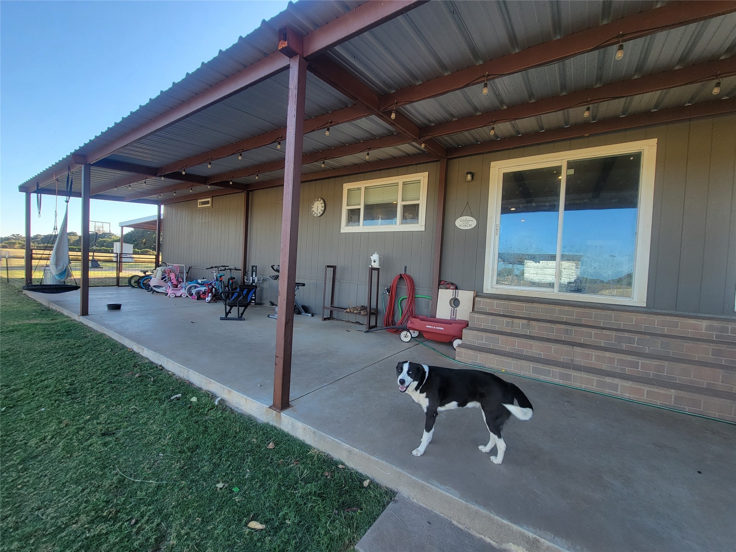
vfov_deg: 89.9
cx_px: 368
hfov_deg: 106.2
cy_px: 276
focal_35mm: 13
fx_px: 276
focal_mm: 2.2
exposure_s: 1/239
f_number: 2.2
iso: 50
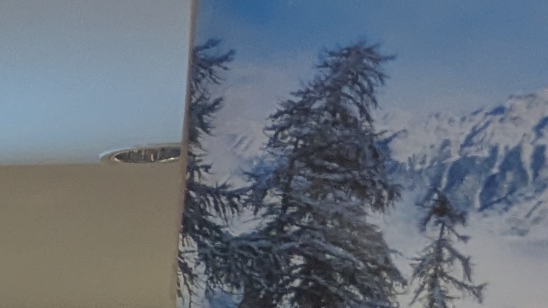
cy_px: 822
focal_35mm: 148
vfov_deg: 7.5
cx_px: -949
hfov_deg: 11.0
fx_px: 2150
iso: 357
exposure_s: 1/100
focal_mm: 6.81
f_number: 1.85
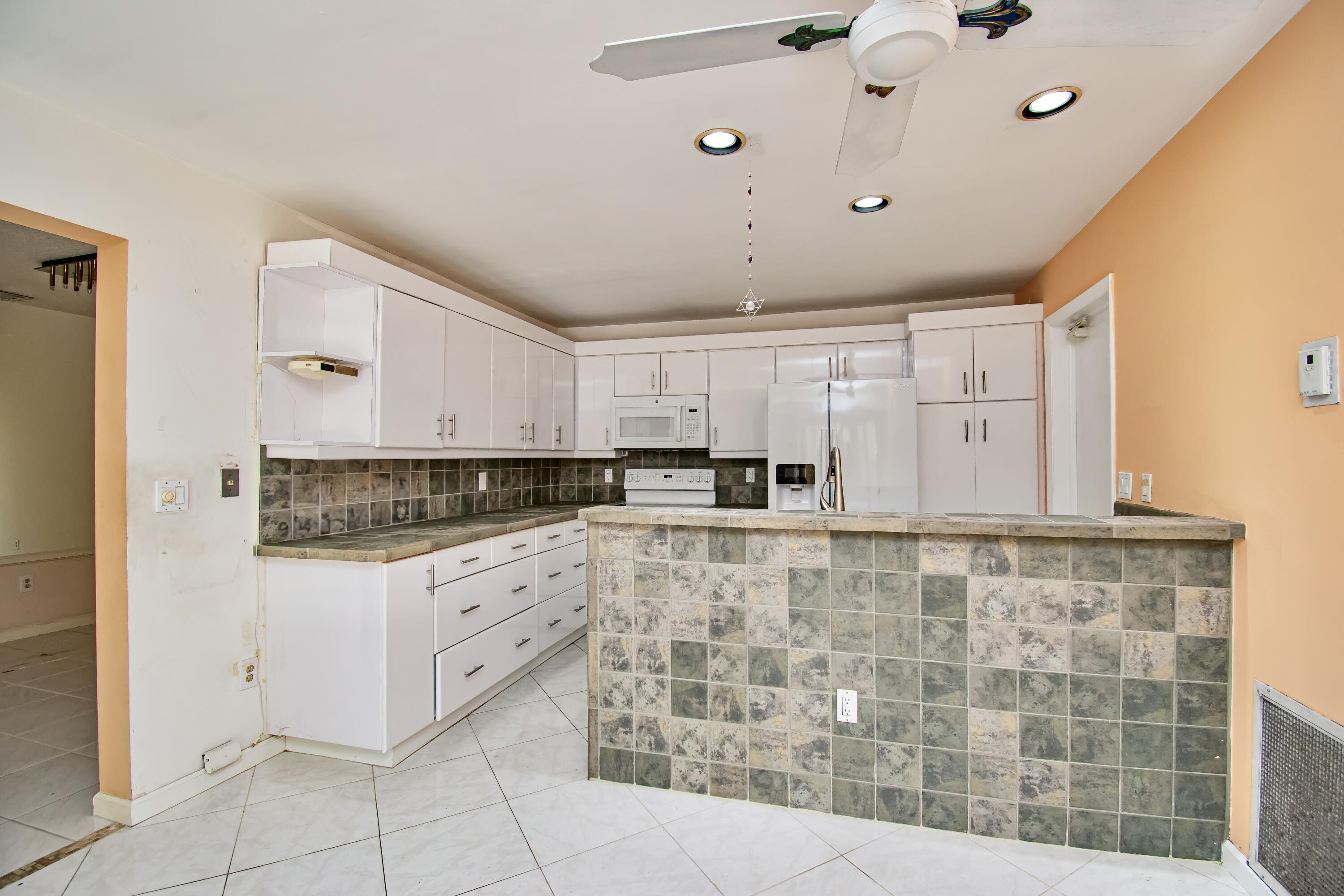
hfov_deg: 100.4
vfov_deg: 77.3
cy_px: 448
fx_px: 560
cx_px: 672
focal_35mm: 15
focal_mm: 10
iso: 640
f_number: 5.6
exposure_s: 1/125
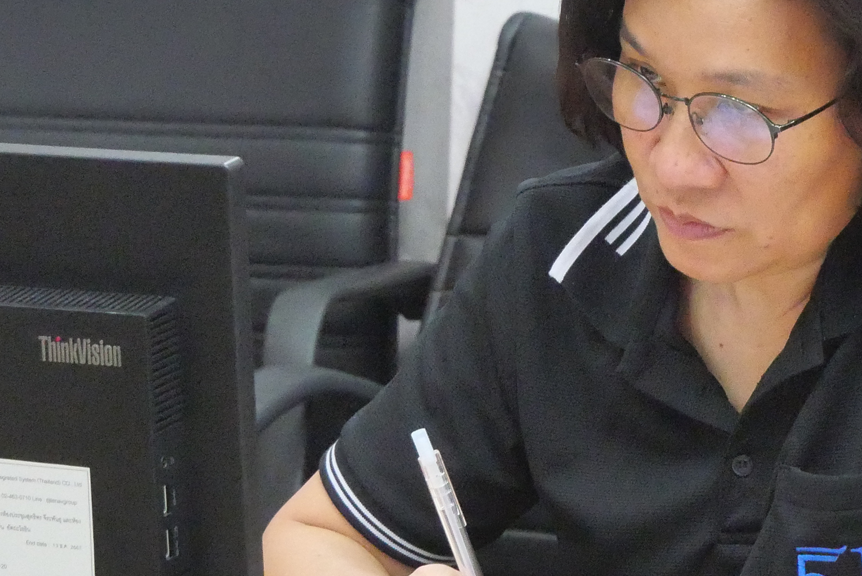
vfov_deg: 4.5
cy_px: 285
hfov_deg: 6.7
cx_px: 509
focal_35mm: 308
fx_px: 7379
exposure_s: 1/50
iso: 6400
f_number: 7.1
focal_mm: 60
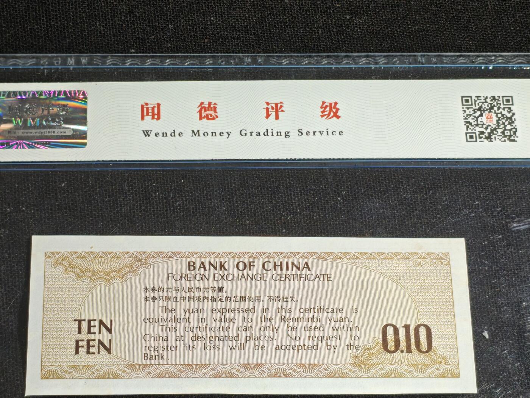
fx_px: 1439
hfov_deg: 20.9
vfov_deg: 15.7
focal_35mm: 94
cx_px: 265
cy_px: 199
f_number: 1.5
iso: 50
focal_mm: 4.94
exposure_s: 1/297
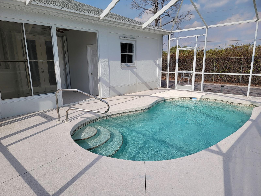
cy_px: 98
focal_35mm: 24
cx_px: 130
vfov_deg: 56.8
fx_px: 181
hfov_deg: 71.6
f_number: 1.8
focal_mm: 6.7
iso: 16
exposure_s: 1/850
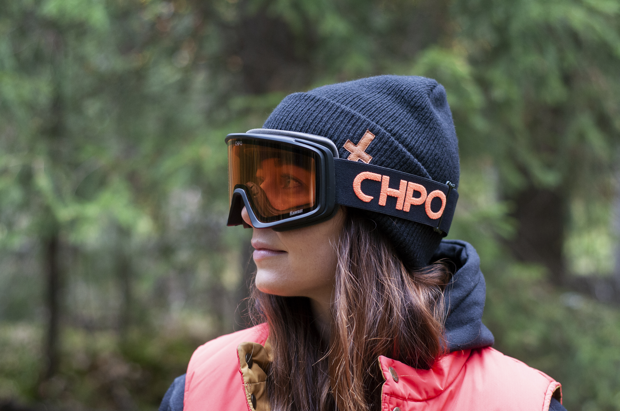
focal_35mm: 75
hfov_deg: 27.0
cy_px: 206
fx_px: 1290
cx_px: 310
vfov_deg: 18.1
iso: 320
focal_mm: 50
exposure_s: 1/80
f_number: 2.8
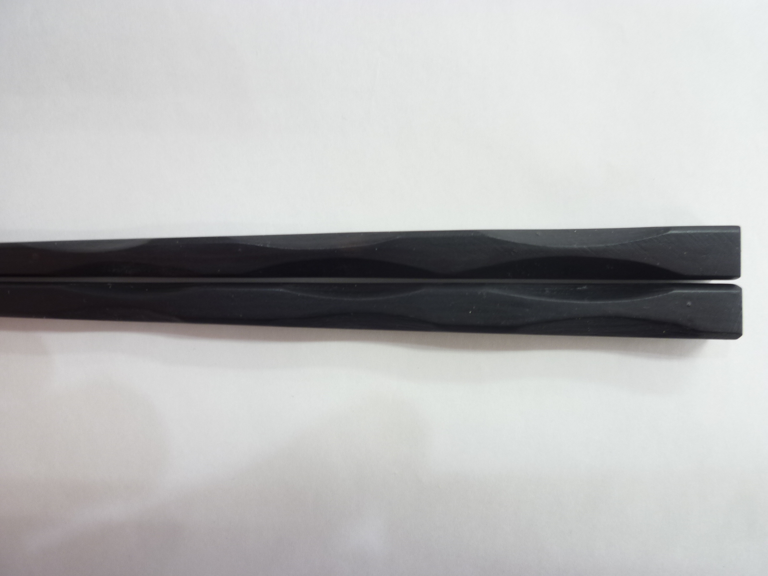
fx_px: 555
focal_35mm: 25
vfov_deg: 54.9
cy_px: 288
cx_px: 384
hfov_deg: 69.4
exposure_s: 1/4
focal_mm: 4.5
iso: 80
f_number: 2.8
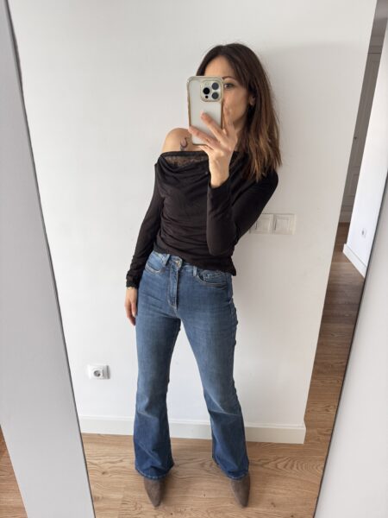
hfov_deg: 56.8
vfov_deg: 71.6
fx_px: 359
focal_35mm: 24
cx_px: 194
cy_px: 259
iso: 200
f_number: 1.78
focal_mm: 6.76
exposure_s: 1/121
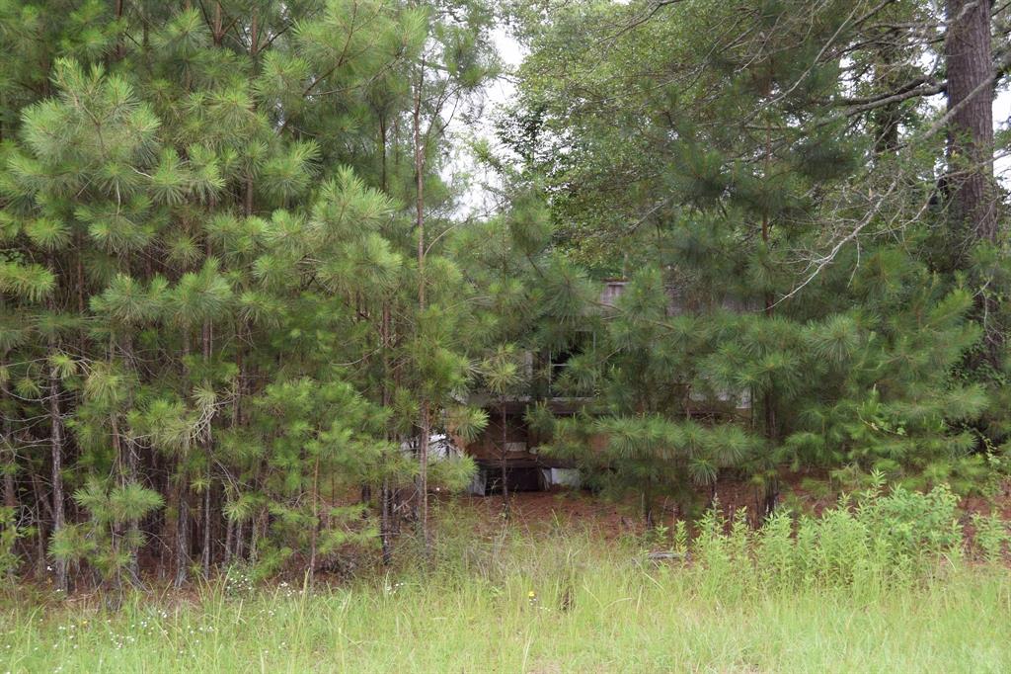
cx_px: 506
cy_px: 337
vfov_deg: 31.9
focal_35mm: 42
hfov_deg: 46.4
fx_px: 1179
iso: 400
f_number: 6.3
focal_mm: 28
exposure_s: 1/160
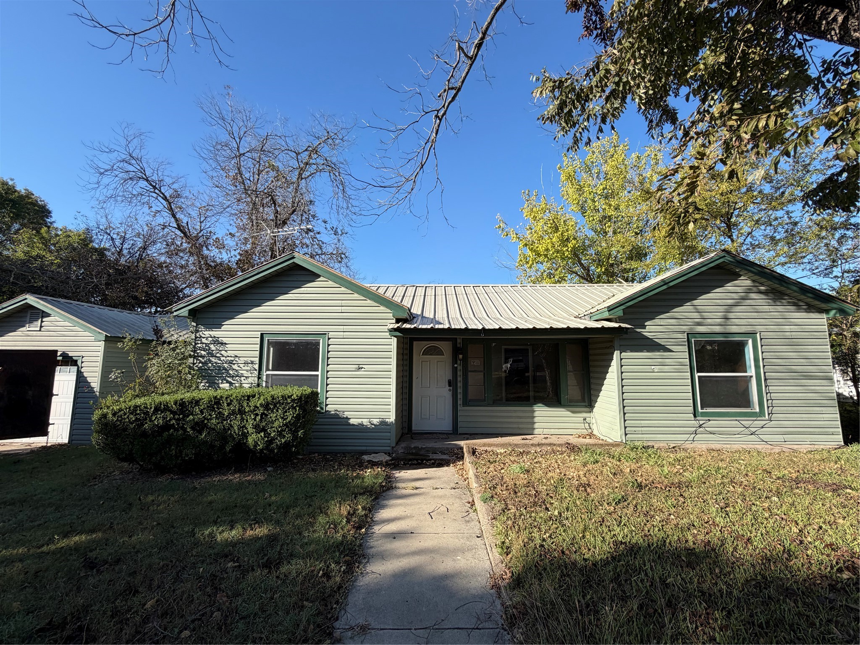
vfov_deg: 85.7
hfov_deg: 102.1
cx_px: 430
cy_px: 322
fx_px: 348
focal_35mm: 14
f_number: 2.2
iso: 40
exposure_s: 1/770
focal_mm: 2.22
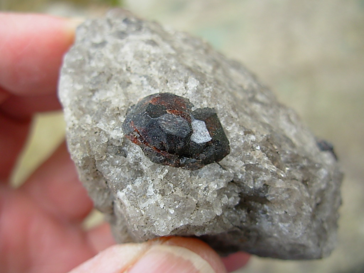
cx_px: 182
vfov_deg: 37.7
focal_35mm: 38
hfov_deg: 49.0
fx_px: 400
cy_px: 136
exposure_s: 1/176
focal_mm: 6.3
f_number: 2.9
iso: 50
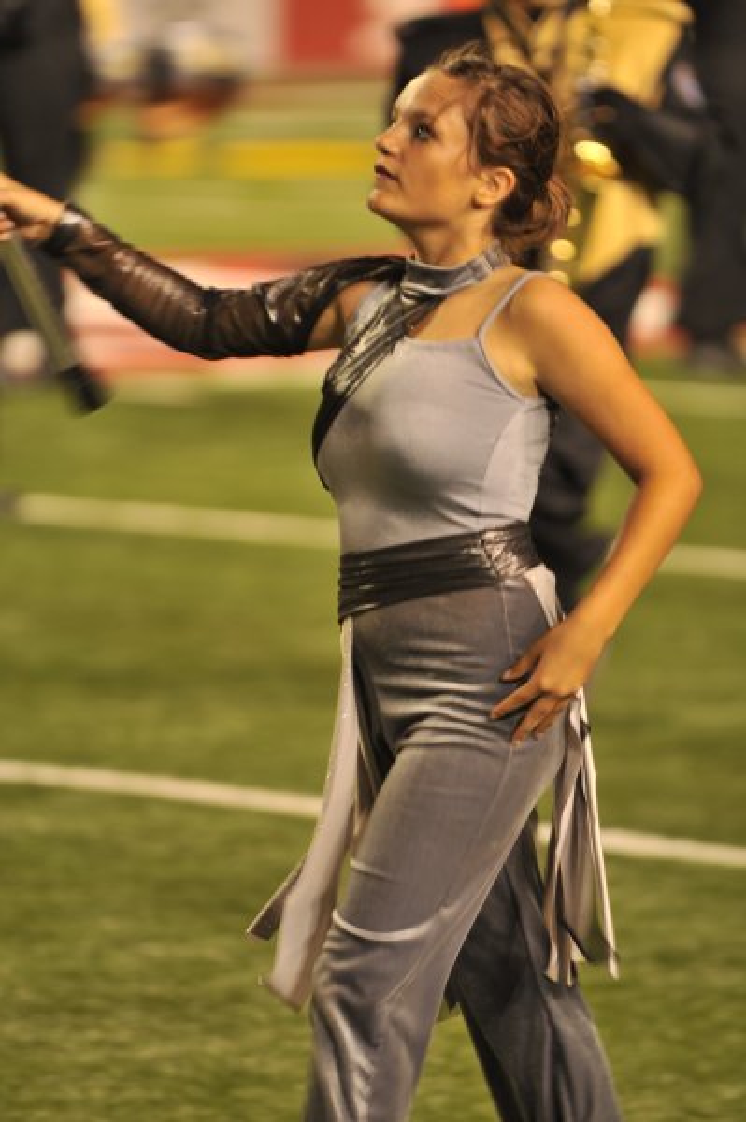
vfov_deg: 6.9
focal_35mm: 300
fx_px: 9340
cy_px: 561
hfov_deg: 4.6
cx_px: 373
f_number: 2.8
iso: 320
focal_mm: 200
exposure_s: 1/60
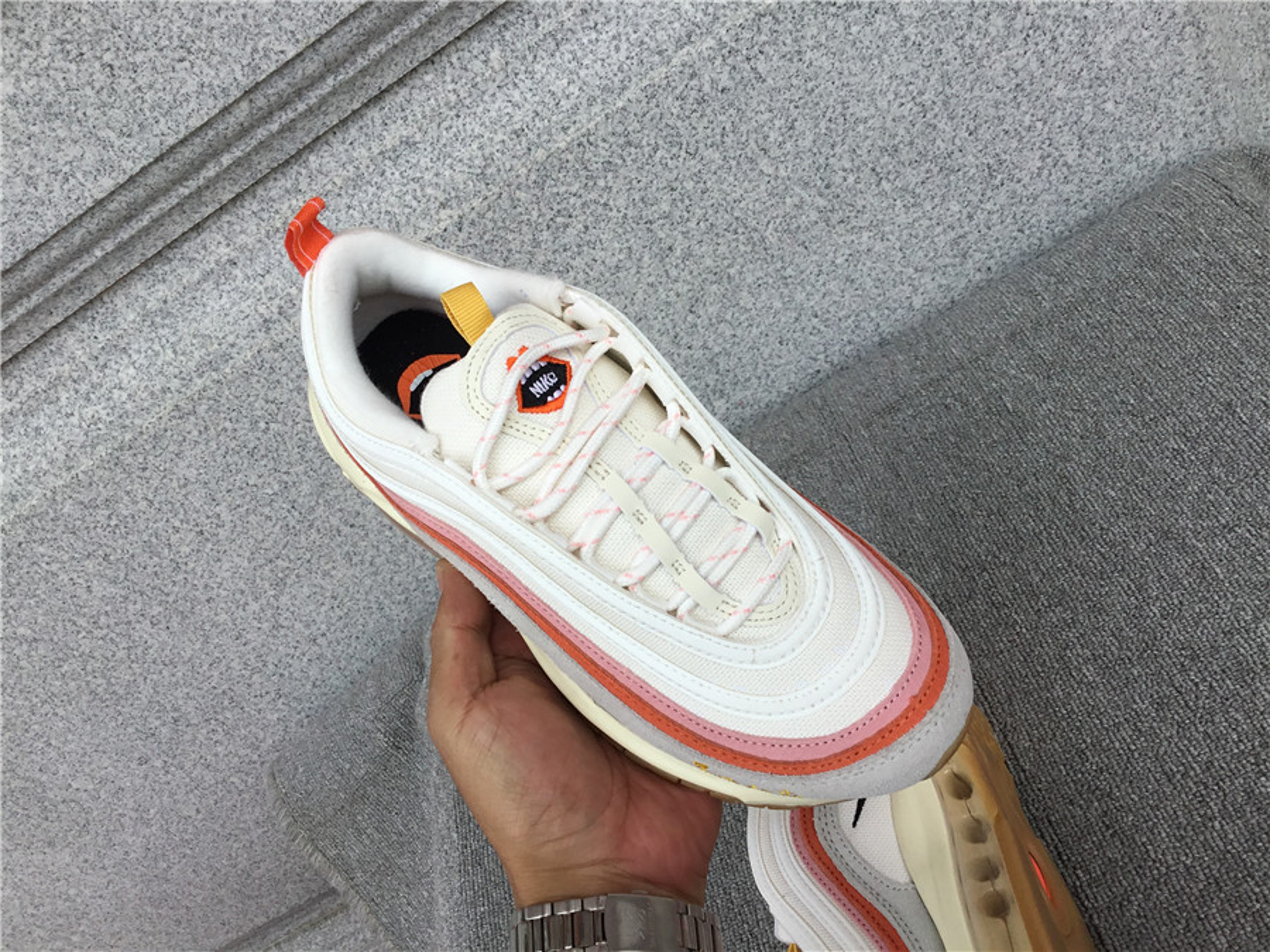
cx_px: 635
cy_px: 476
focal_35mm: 31
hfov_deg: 58.4
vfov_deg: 45.4
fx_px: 1137
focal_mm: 3.3
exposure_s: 1/641
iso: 25
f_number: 2.4
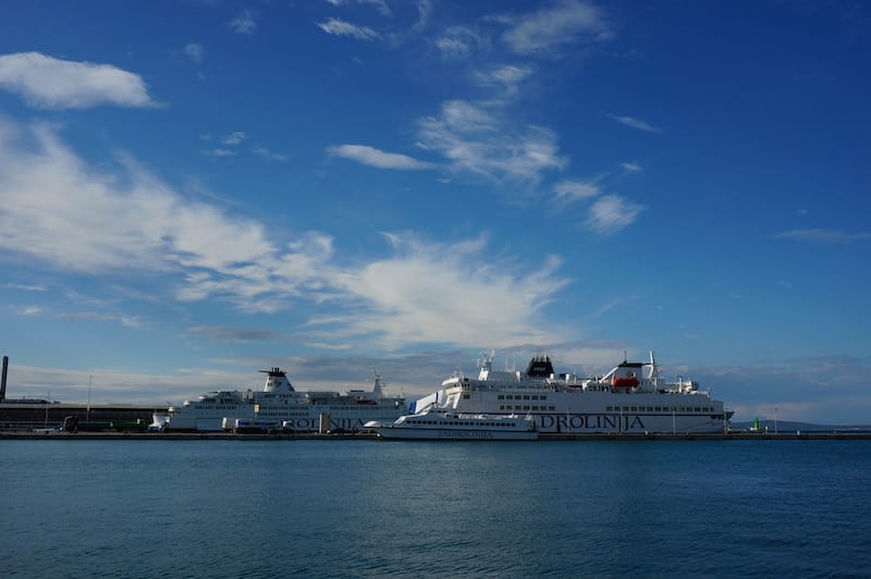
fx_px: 834
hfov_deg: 55.1
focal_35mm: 34
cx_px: 436
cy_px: 290
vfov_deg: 38.3
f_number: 13
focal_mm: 23
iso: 100
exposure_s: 1/200
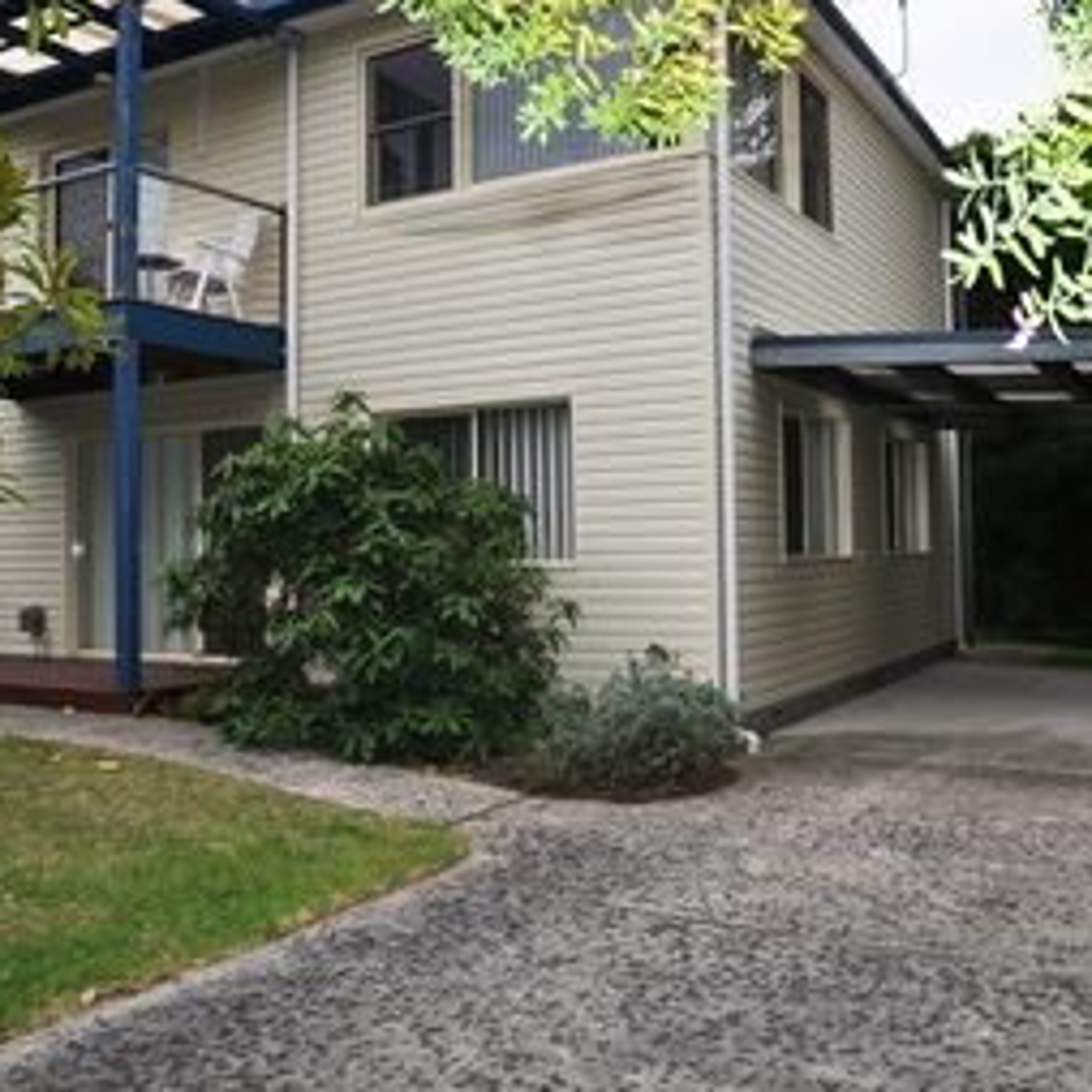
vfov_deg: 49.7
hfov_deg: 49.7
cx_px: 589
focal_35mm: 33
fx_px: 1178
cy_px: 497
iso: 200
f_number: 7.1
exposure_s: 1/200
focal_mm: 14
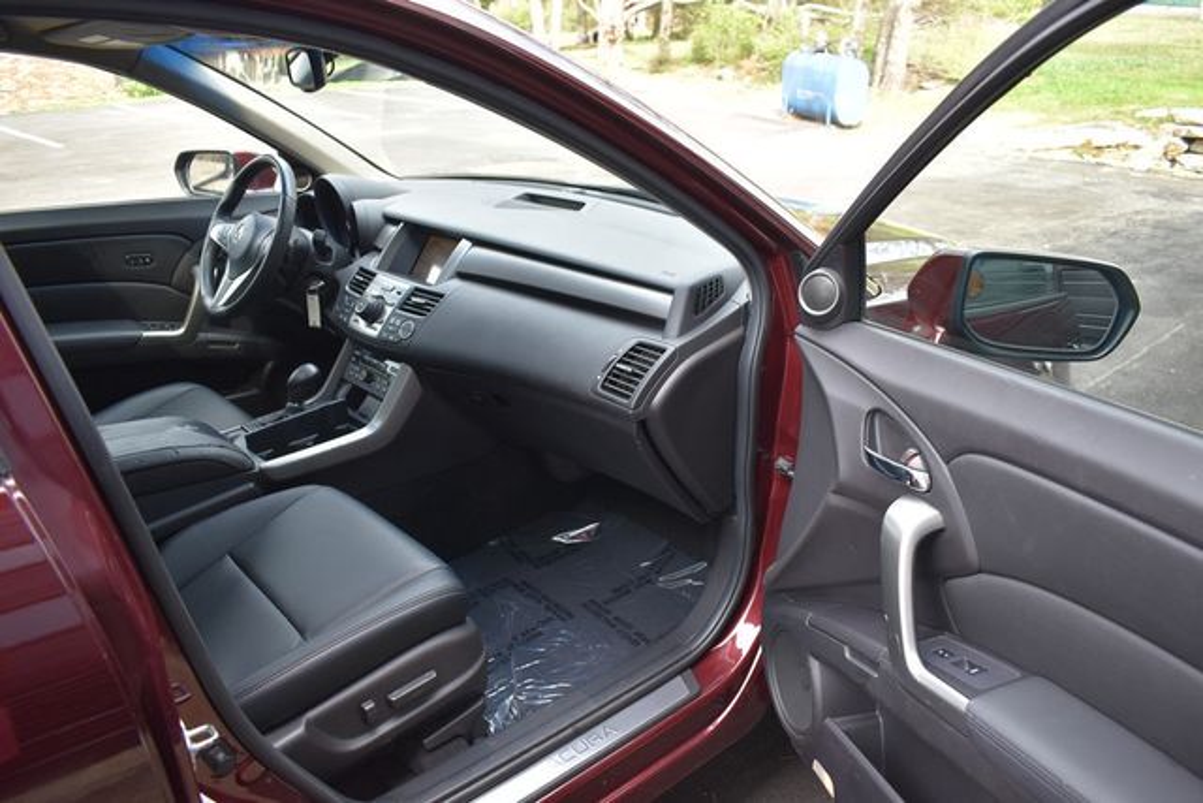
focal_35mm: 27
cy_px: 402
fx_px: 902
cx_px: 602
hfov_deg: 67.4
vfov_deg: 48.0
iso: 400
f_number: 4.5
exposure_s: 1/250
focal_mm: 18
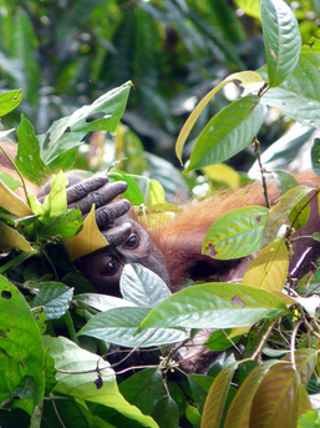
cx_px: 70
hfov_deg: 2.2
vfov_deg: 2.9
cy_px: 214
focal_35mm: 676
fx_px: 8337
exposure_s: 1/100
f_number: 4.2
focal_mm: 82.8
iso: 400
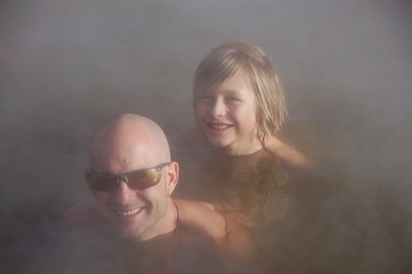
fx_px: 1578
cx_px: 206
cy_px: 137
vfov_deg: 9.9
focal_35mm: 138
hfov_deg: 14.9
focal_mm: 92
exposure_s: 1/640
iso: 200
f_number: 6.3
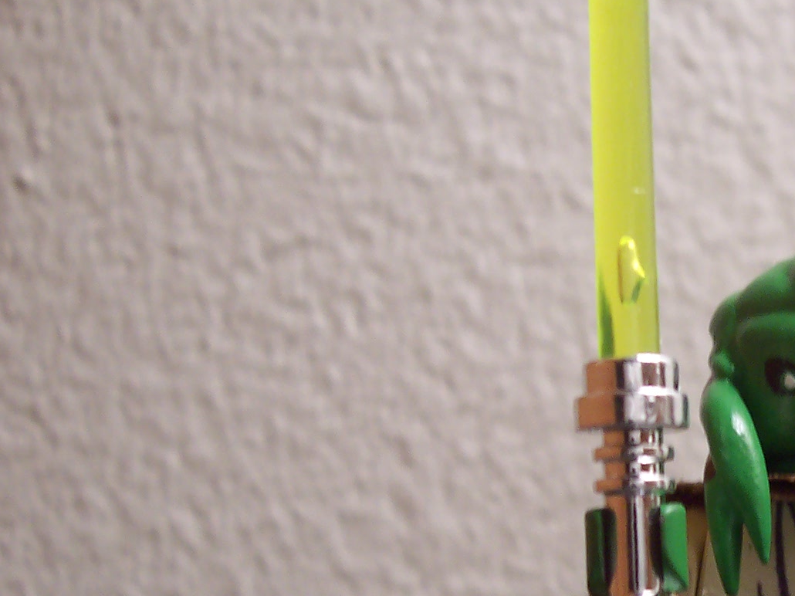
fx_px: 1676
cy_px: 468
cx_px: 772
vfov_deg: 20.0
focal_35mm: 73
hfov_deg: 25.5
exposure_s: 1/30
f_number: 2.8
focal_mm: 5.6
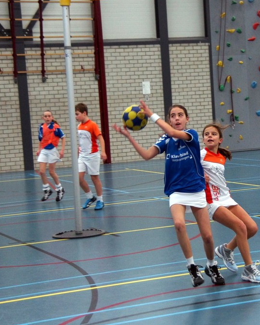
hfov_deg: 16.0
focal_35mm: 96
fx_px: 921
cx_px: 208
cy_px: 162
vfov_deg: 20.0
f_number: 4.5
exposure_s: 1/200
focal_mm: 45
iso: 1250
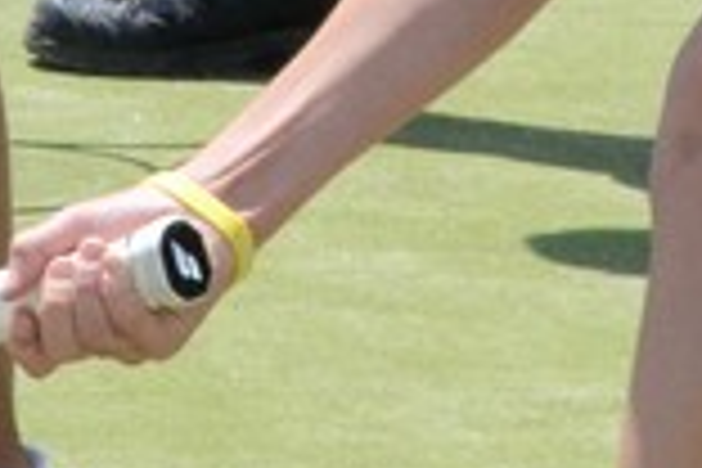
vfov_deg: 2.5
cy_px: -452
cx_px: 1251
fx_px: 10554
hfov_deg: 3.8
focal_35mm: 541
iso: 1600
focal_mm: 55
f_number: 14
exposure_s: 1/800
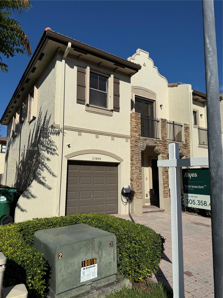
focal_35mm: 24
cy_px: 149
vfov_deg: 71.6
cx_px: 112
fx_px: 206
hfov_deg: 56.8
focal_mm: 6.76
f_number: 1.78
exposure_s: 1/11905
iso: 80
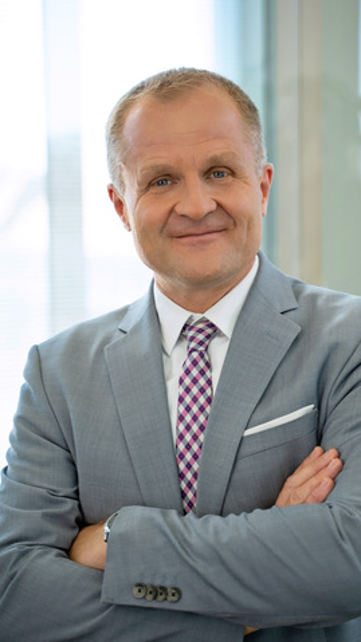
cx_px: 210
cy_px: 316
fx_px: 1397
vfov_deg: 25.9
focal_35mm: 82
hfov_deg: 14.7
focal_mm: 75
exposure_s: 1/200
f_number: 2.8
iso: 200
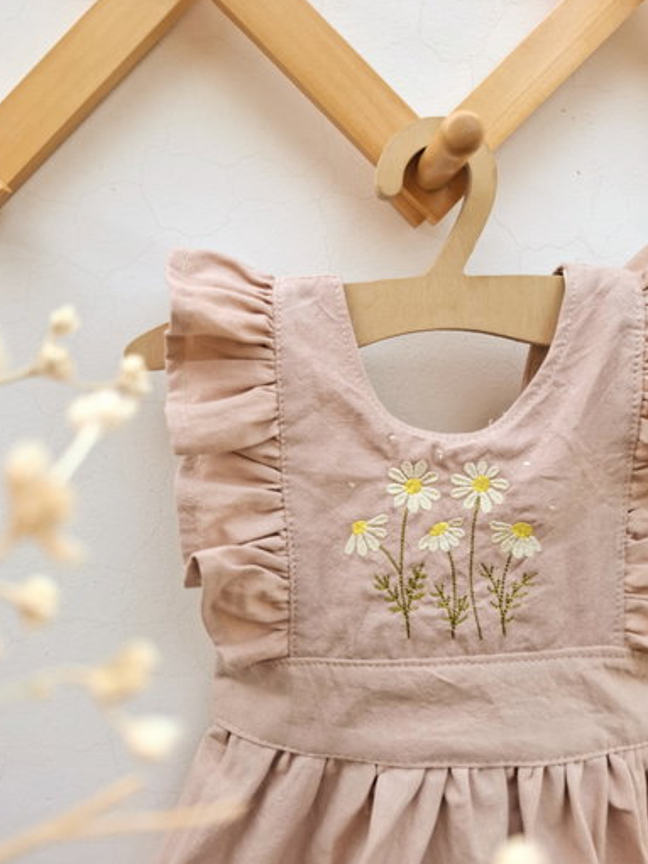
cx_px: 313
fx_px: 599
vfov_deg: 71.6
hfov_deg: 56.8
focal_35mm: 24
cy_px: 418
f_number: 1.8
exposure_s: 1/227
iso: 50
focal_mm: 5.54
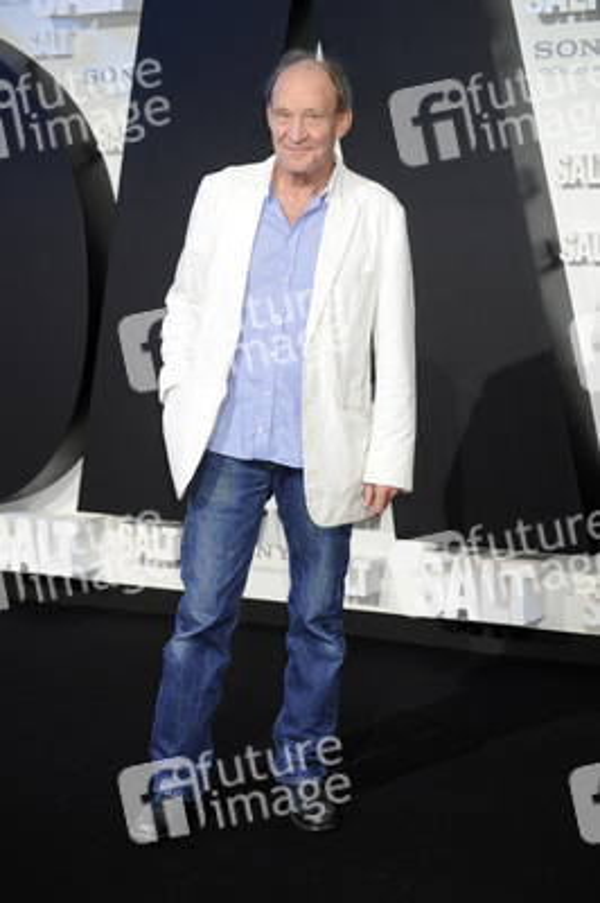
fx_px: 1878
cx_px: 300
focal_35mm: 75
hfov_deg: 18.2
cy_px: 452
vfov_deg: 27.0
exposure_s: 1/160
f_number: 6.3
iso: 800
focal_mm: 75
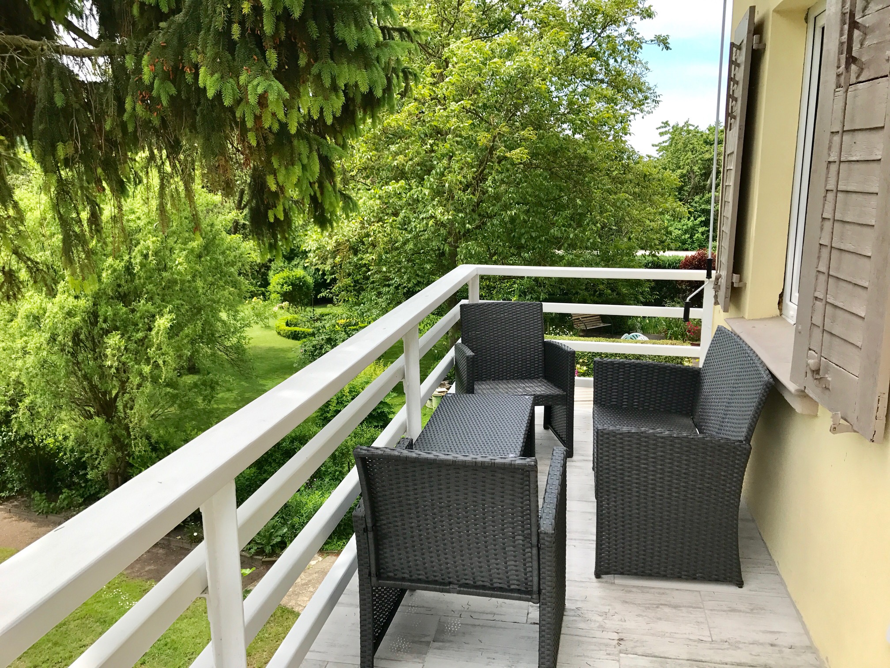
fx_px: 720
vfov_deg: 49.7
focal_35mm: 28
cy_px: 334
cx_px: 445
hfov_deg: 63.4
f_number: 1.8
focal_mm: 3.99
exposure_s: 1/1114
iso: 20
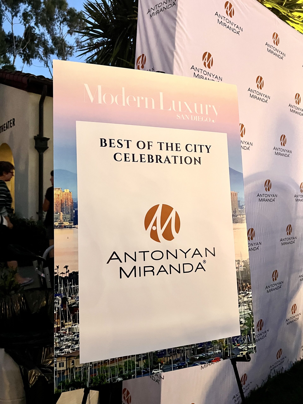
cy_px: 202
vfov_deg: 67.3
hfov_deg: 53.1
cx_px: 152
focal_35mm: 26
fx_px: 303
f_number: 1.5
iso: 500
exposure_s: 1/40
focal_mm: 5.7
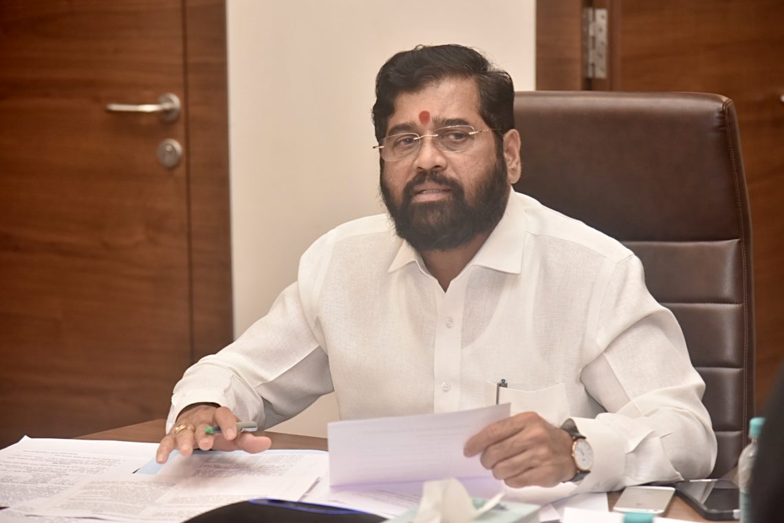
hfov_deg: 19.5
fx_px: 2286
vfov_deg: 13.0
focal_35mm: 105
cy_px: 262
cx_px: 392
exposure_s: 1/100
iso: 1000
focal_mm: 105
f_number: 4.5
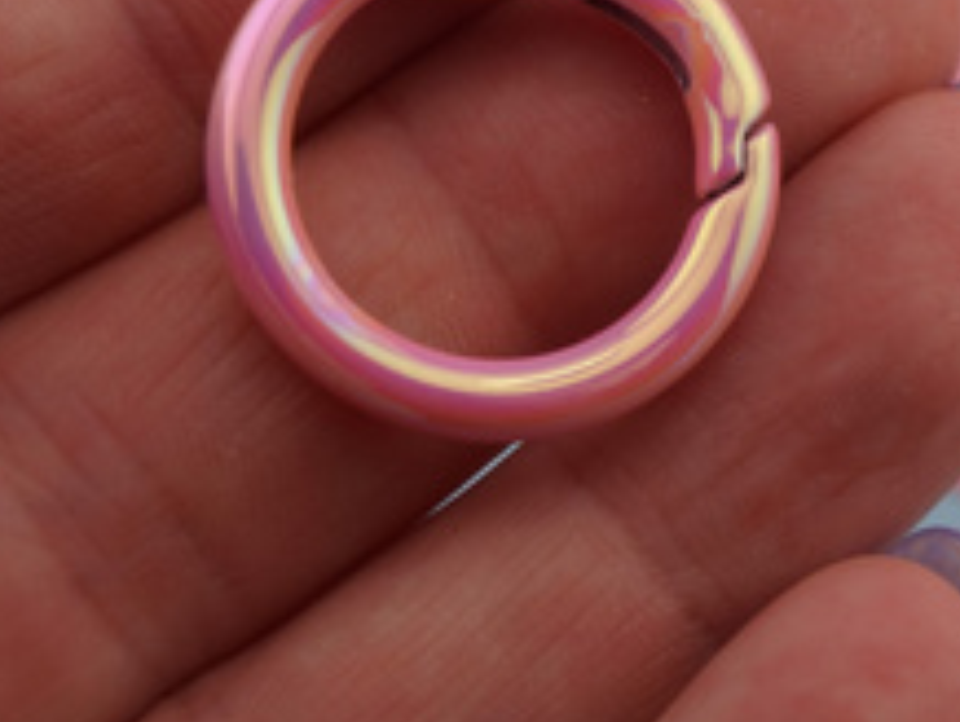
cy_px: 176
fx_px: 3470
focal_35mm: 125
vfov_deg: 11.8
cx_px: 784
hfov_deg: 15.6
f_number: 6.3
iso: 100
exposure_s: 1/125
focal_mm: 42
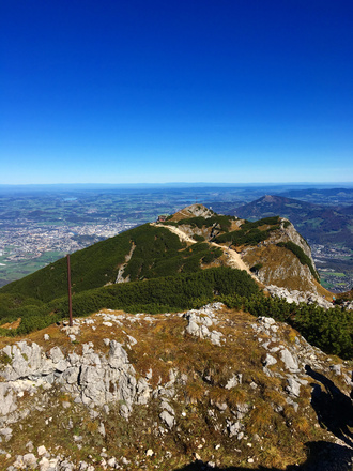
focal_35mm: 29
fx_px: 394
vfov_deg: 61.7
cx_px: 176
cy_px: 236
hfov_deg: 48.2
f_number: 2.2
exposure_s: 1/2024
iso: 25
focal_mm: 4.15
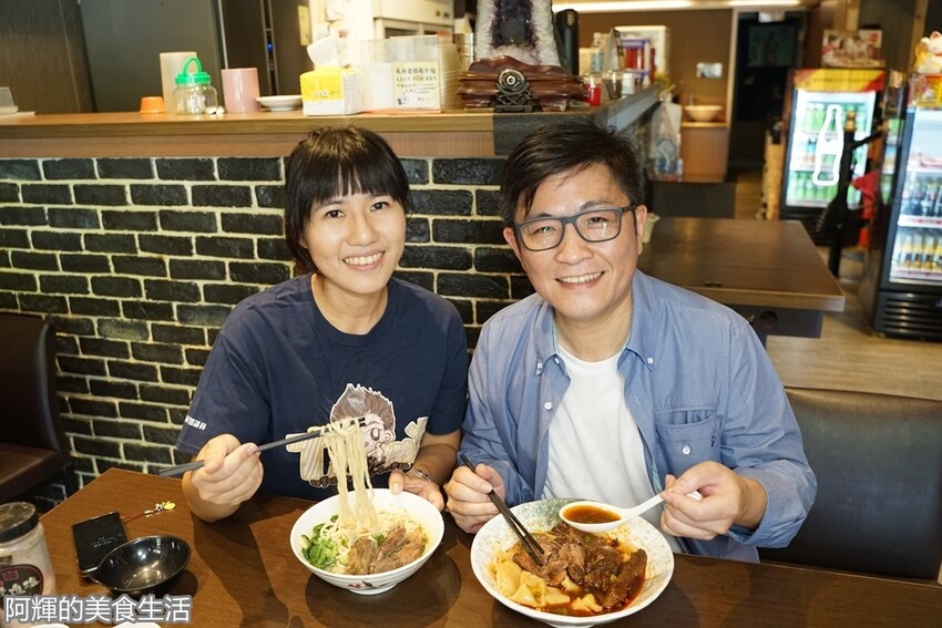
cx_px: 471
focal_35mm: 28
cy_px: 314
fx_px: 733
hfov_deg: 65.5
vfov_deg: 46.4
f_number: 4
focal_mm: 28
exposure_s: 1/60
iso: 2000
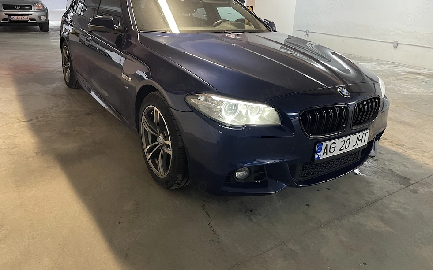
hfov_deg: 68.4
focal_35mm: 27
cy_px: 112
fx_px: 319
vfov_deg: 45.8
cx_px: 218
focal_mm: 5.1
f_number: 1.6
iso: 500
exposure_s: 1/50
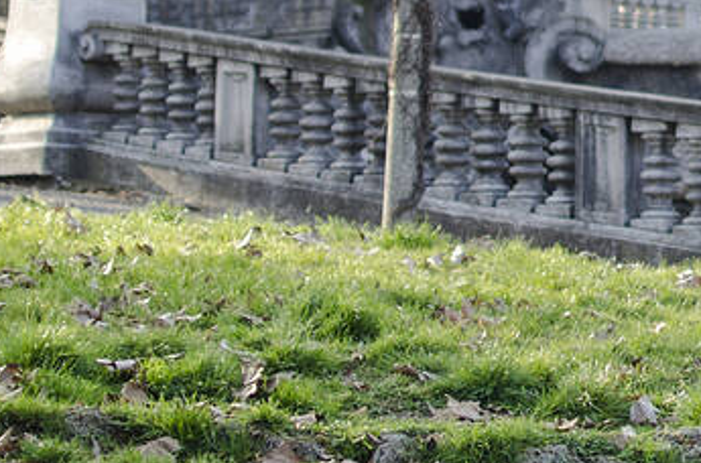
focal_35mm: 213
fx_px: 4137
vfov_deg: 6.4
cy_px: -38
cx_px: 892
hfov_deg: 9.5
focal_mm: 35
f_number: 2
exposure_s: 1/320
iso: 125
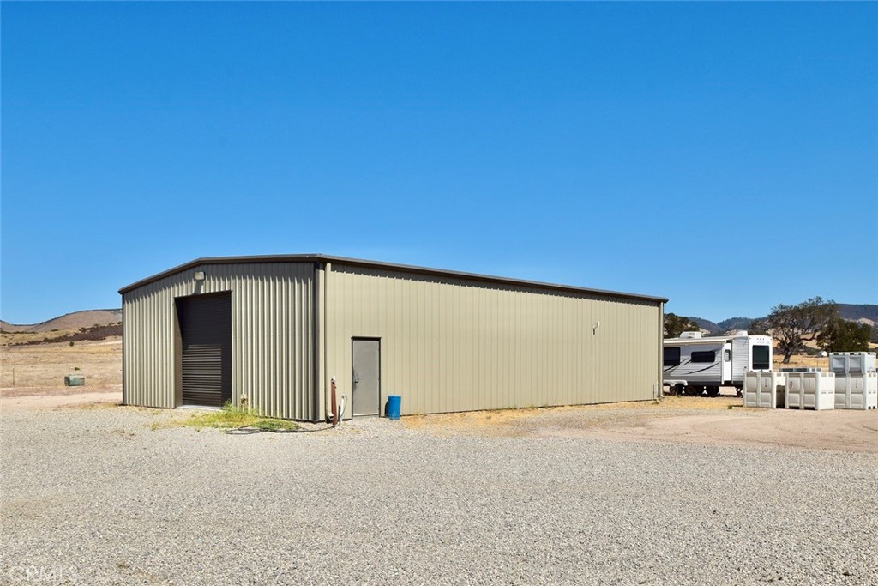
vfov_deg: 43.6
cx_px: 439
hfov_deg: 61.9
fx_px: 732
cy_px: 293
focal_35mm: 30
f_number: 11
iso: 250
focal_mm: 20
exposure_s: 1/500
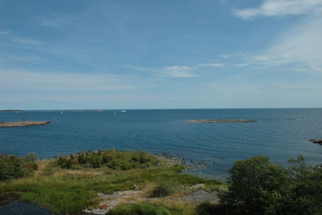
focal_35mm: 27
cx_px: 161
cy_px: 108
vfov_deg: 47.9
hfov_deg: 67.4
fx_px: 241
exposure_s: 1/640
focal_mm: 18
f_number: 13
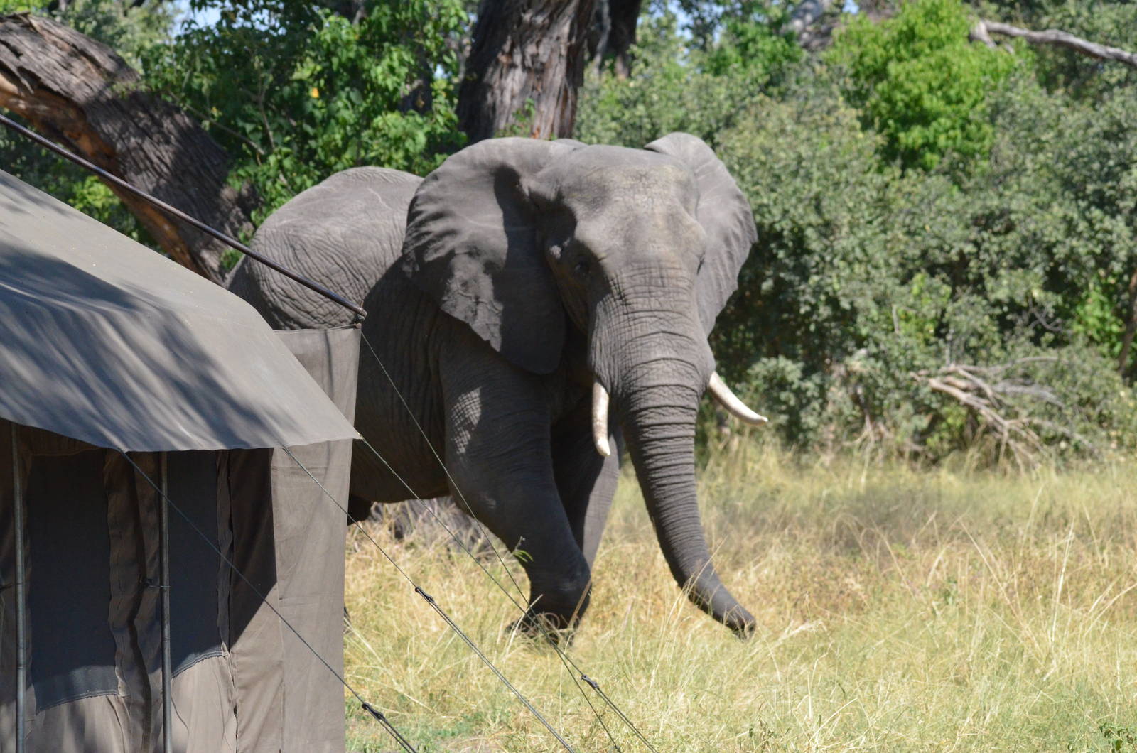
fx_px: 8038
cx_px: 568
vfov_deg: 5.4
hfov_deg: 8.1
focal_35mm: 255
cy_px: 376
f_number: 8
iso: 2500
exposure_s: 1/4000
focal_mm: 170
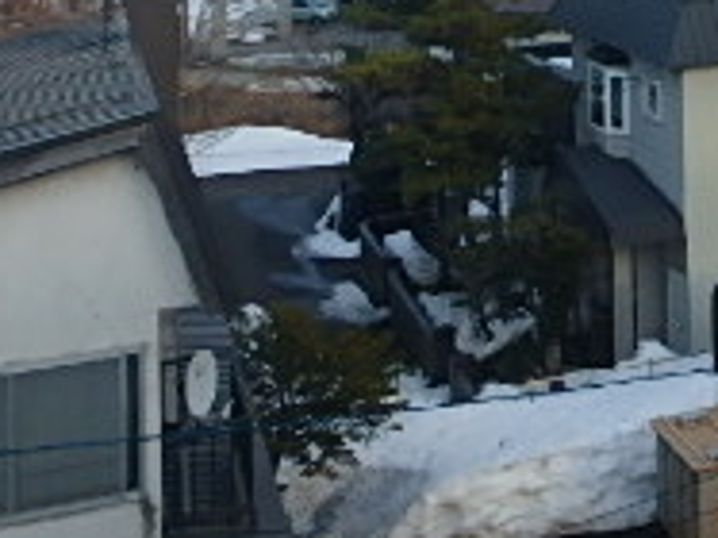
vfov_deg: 18.6
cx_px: 898
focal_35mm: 72
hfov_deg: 24.2
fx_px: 1492
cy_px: -204
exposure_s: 1/500
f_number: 3.5
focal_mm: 3.7
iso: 125
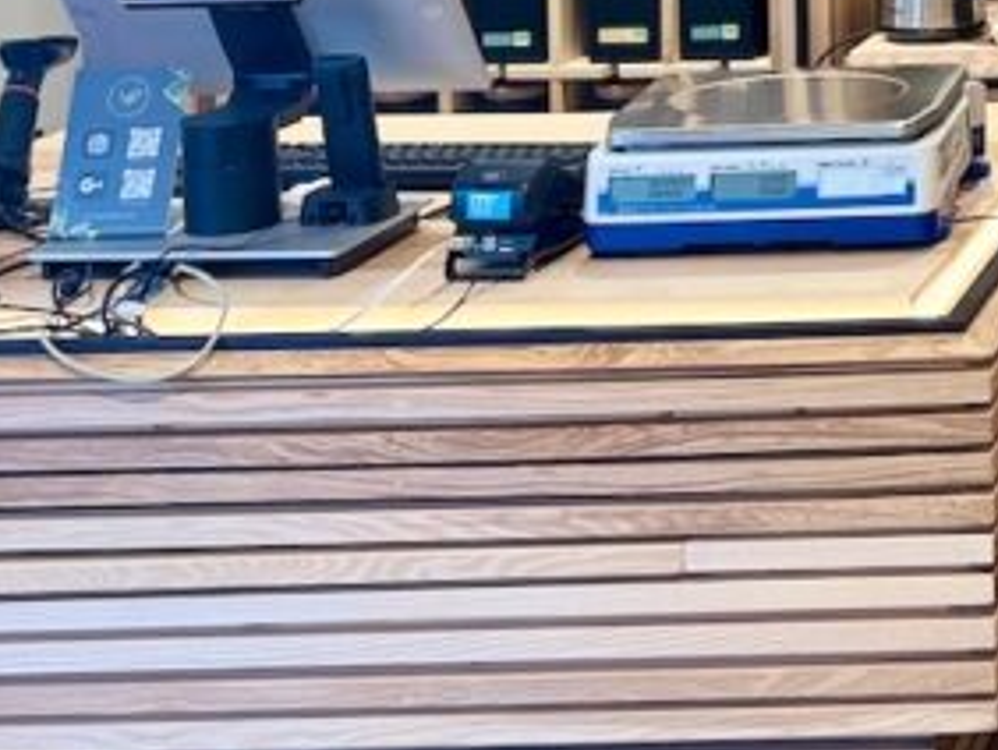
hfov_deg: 19.2
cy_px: -340
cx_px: 1575
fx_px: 2510
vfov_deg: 15.8
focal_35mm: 87
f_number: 1.78
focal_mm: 6.76
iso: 80
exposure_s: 1/100
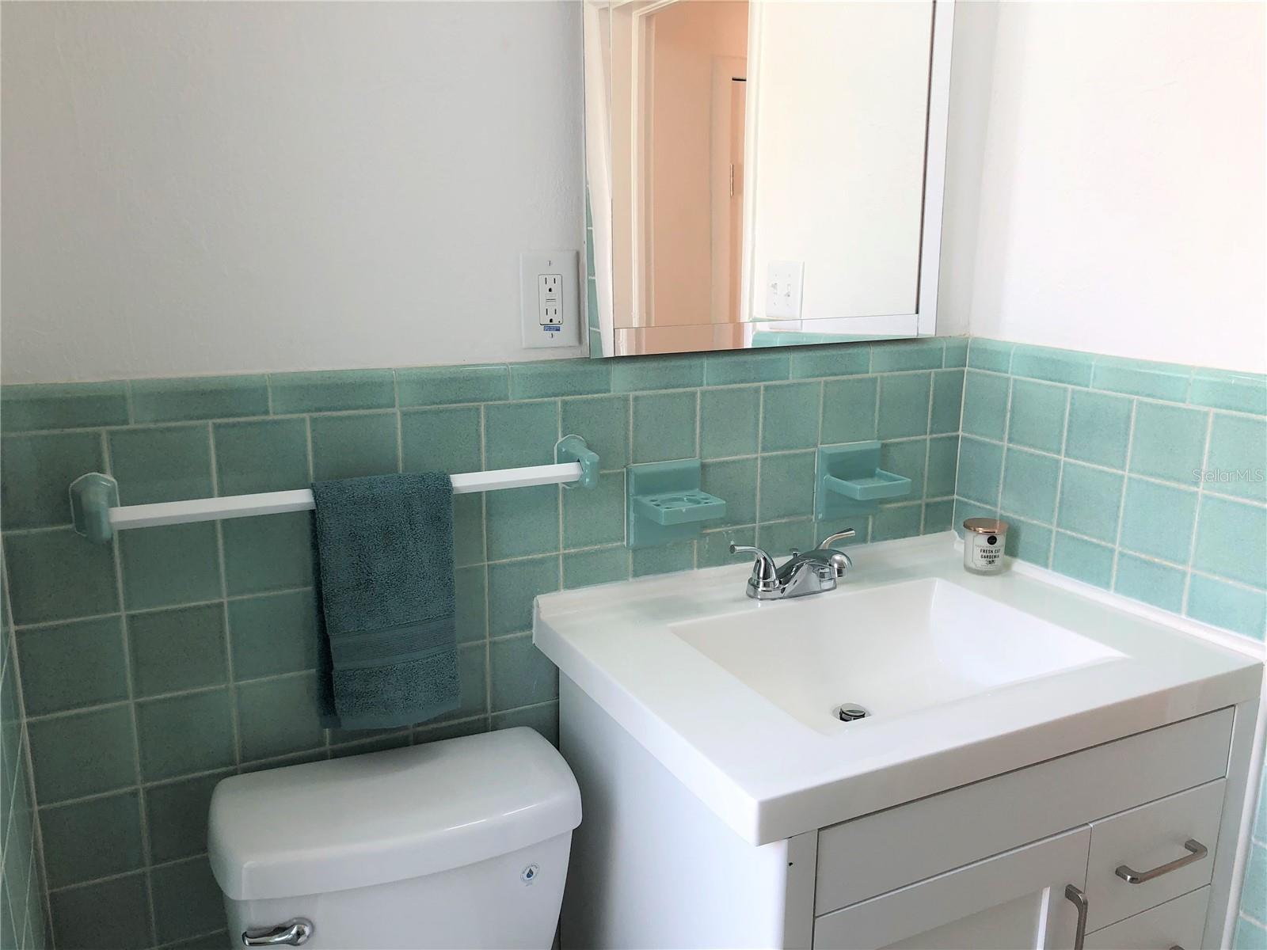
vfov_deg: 49.7
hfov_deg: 63.4
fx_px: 1025
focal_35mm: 28
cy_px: 475
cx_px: 634
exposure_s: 1/120
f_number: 1.8
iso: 64
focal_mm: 4
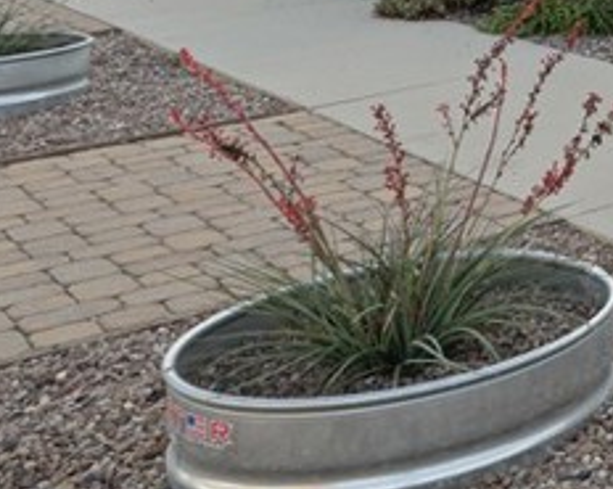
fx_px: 1504
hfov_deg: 16.3
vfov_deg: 16.6
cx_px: 1295
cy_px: -276
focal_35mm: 83
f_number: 9
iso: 200
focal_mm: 20
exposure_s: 1/30
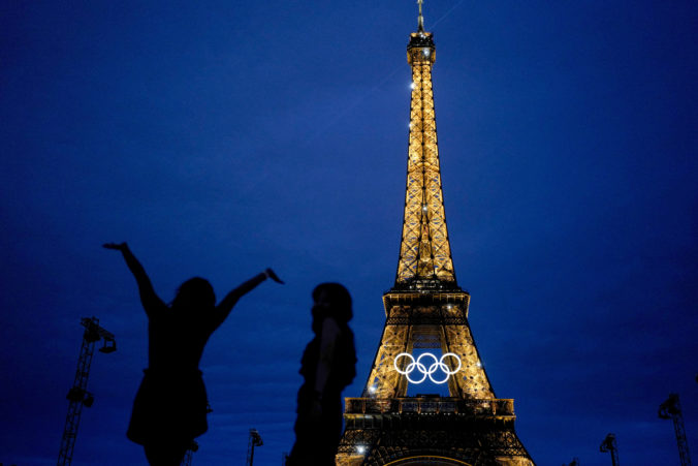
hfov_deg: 54.4
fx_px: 679
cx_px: 349
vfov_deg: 37.9
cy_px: 233
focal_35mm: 35
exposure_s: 1/400
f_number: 1.4
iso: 1600
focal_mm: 35
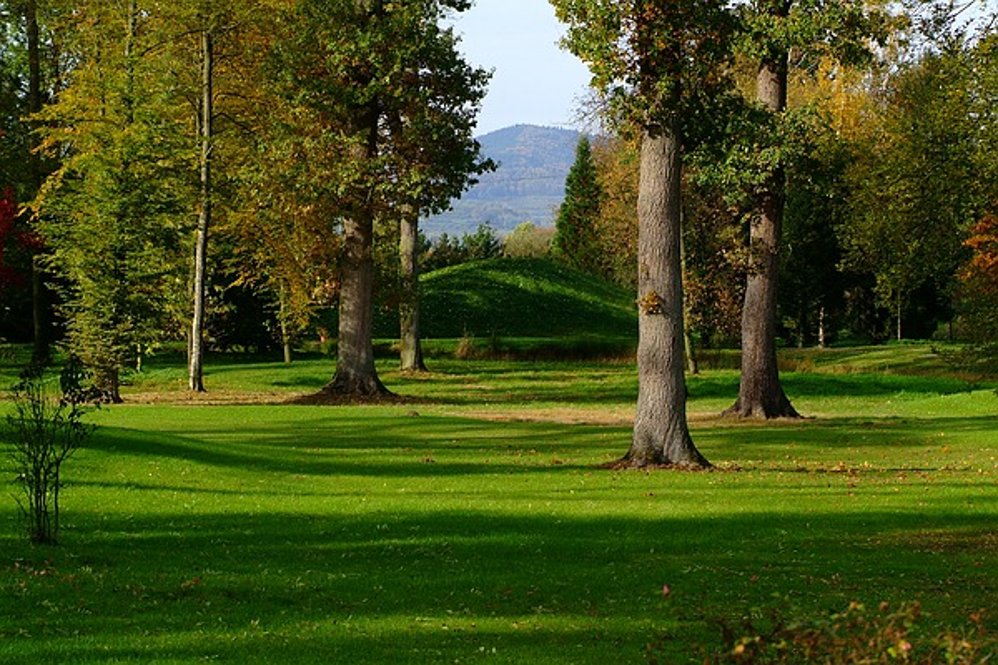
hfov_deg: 17.1
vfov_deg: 11.4
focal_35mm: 120
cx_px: 499
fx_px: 3326
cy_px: 332
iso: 100
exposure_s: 1/180
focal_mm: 80
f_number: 6.7
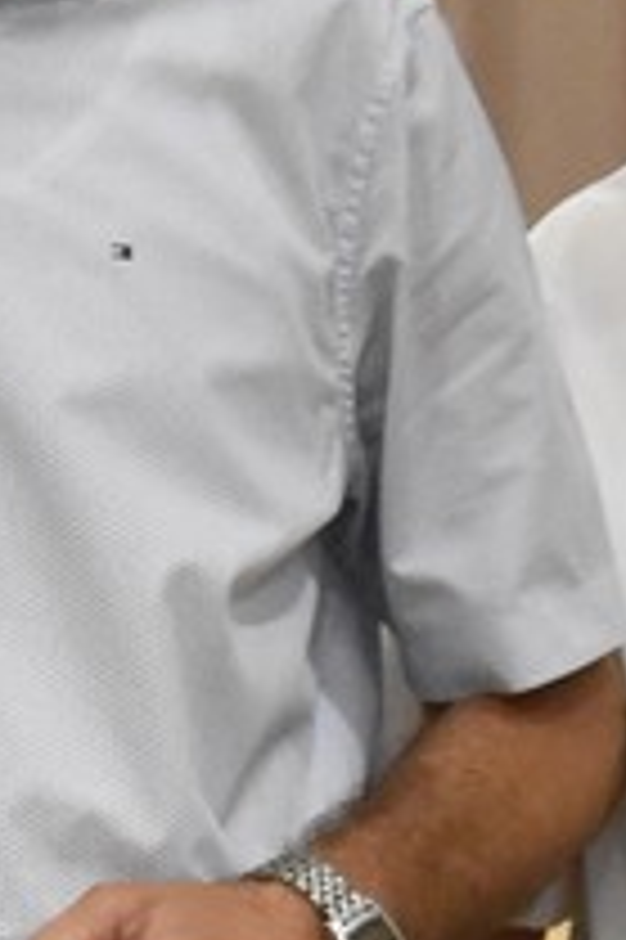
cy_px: 1257
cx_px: -842
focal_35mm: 402
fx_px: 10498
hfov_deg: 3.4
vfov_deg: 5.1
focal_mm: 35
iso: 3200
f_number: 4.5
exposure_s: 1/400
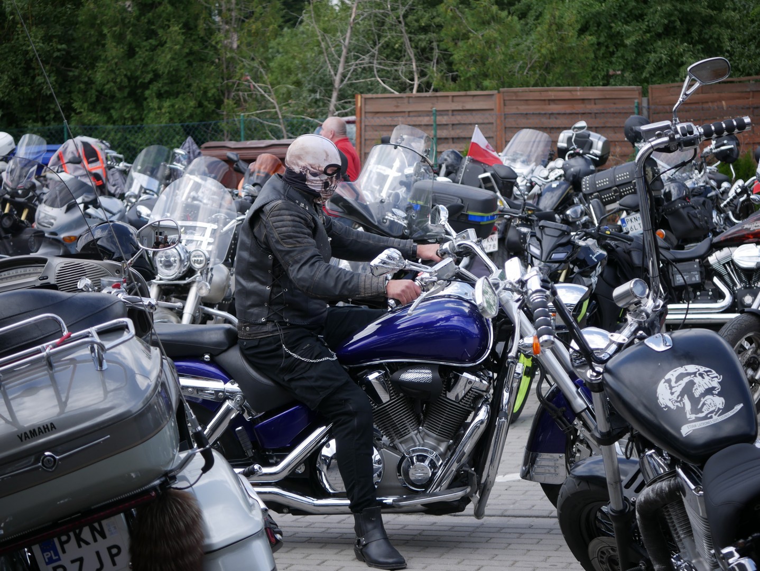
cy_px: 286
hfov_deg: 21.8
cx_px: 380
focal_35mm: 90
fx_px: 1977
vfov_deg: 16.4
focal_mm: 45
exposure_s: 1/640
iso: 200
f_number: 4
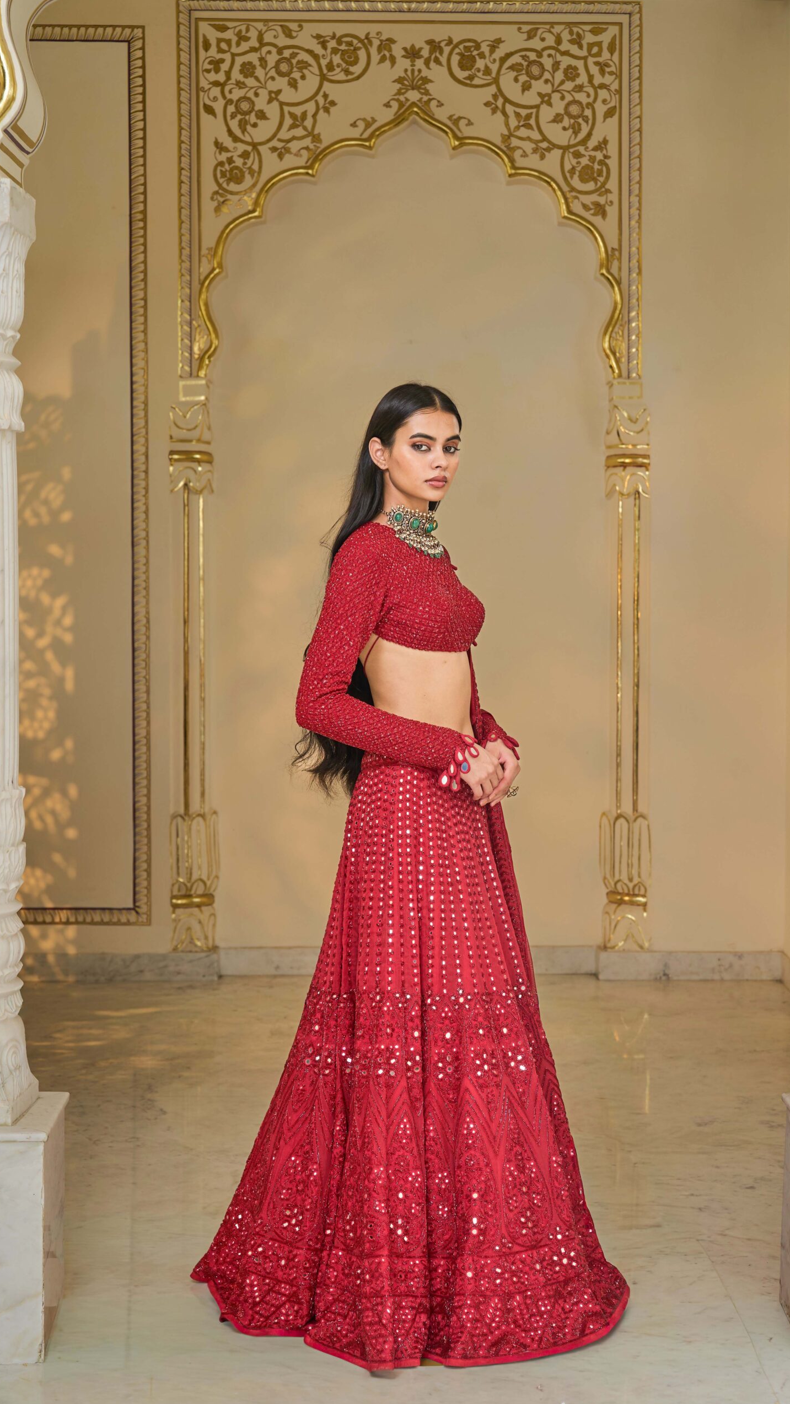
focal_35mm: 60
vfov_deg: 34.9
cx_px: 436
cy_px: 704
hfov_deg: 20.0
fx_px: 2235
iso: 125
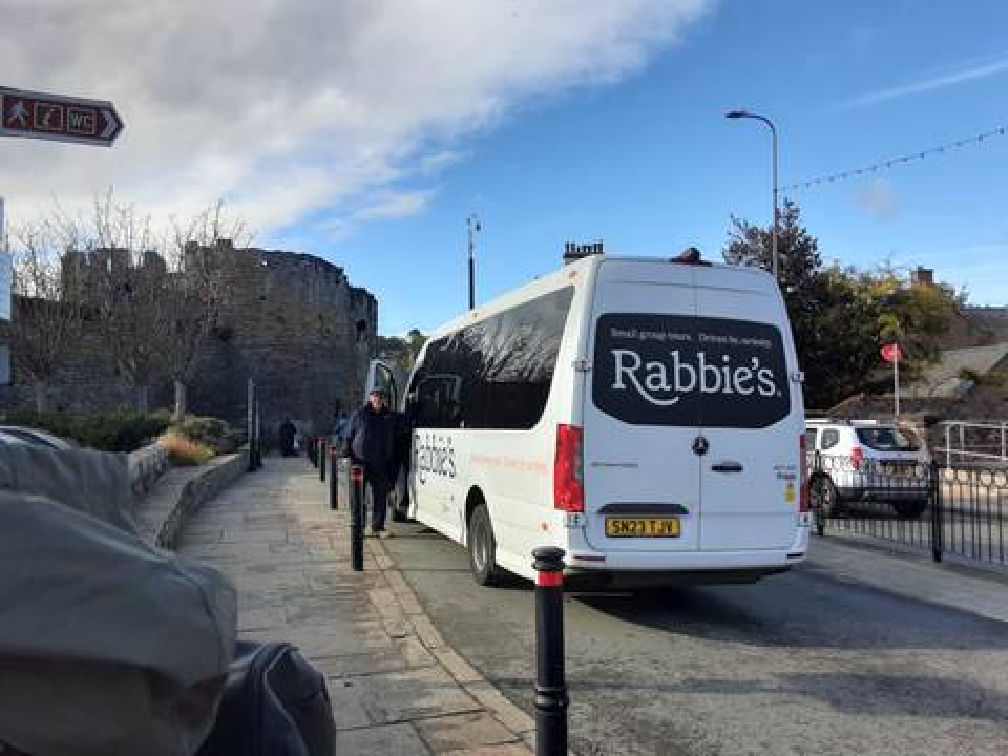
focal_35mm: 27
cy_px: 378
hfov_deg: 65.3
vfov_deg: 51.4
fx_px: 786
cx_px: 504
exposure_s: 1/1125
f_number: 1.9
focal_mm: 2.91
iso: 40
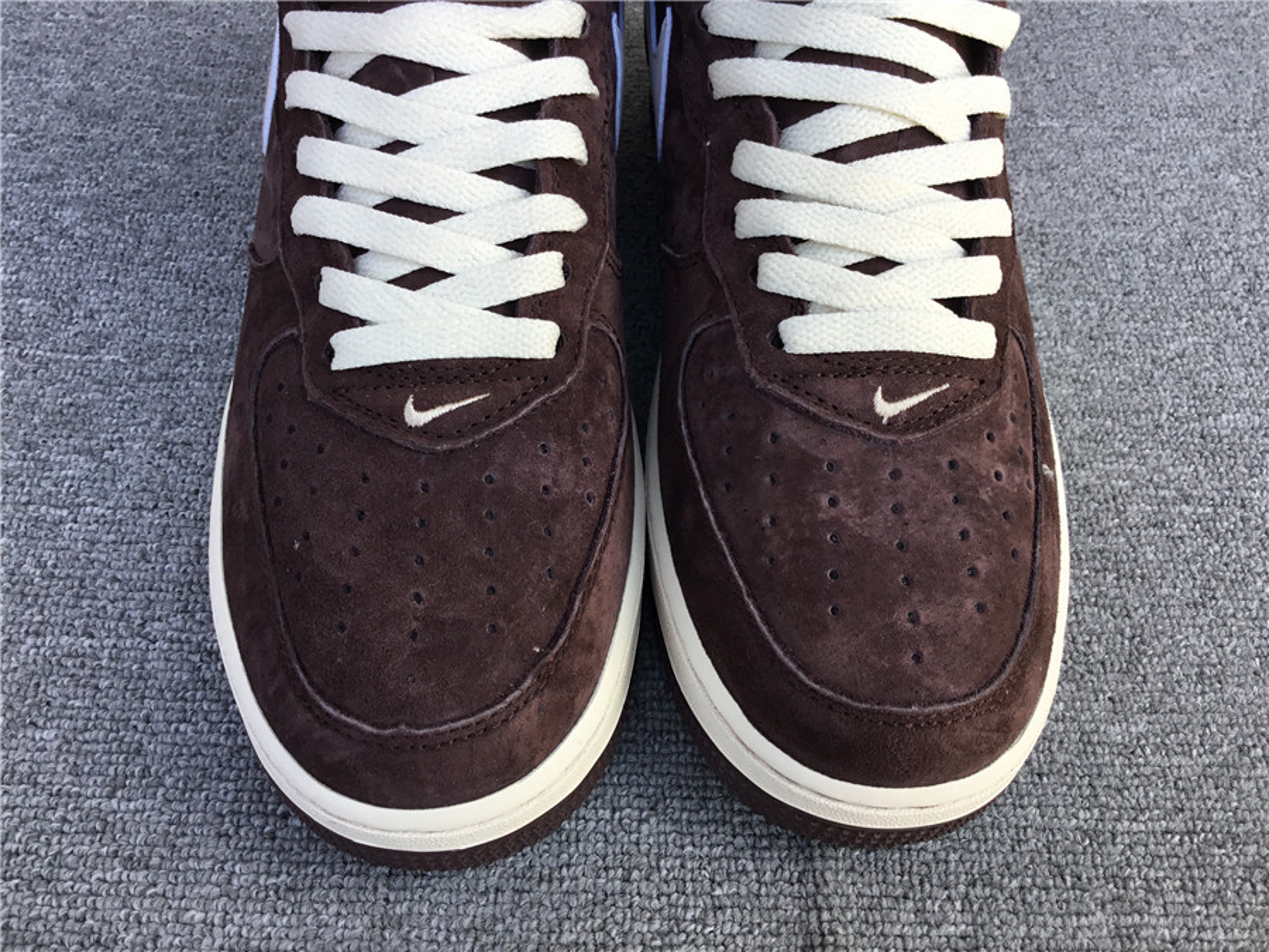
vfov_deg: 45.4
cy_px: 476
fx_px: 1136
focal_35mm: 31
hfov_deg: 58.4
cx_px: 634
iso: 25
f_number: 2.4
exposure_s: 1/127
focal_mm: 3.3
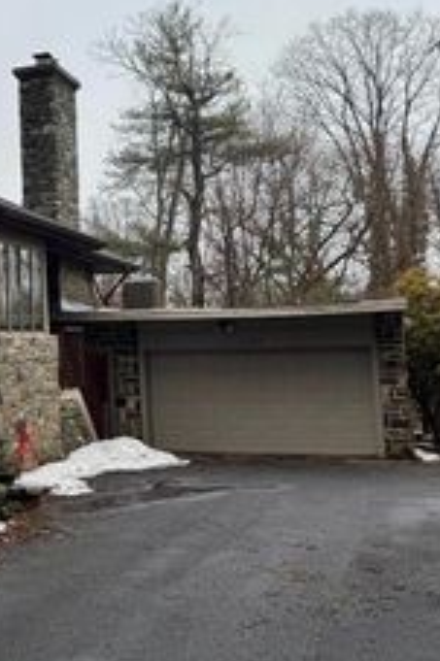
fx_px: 1010
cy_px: 255
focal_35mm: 55
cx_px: -85
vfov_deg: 36.1
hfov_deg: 22.7
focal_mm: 6.76
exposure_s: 1/1042
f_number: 1.78
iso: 80
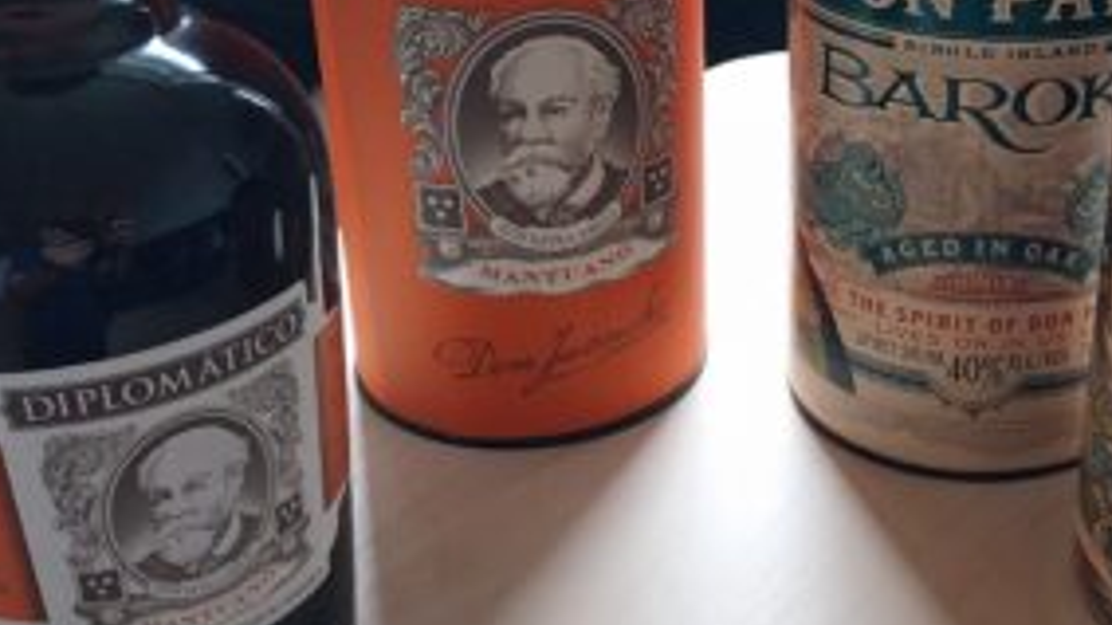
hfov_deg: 38.7
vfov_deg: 22.4
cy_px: 149
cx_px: 751
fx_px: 1562
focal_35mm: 53
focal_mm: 4
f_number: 1.8
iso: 320
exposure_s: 1/25
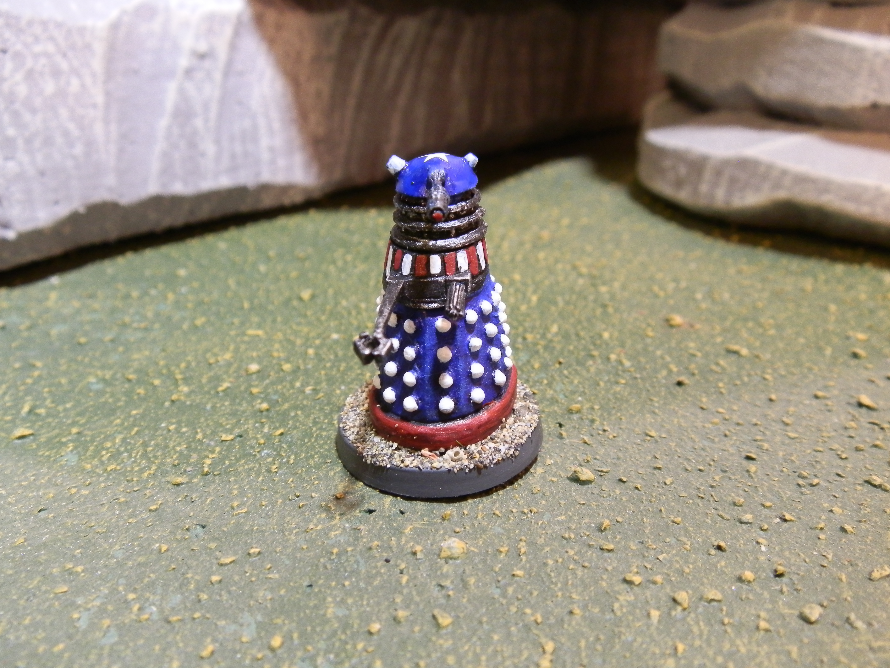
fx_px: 720
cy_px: 334
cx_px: 445
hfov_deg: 63.4
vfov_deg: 49.7
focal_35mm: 28
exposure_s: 1/10
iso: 200
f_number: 3.1
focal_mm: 5
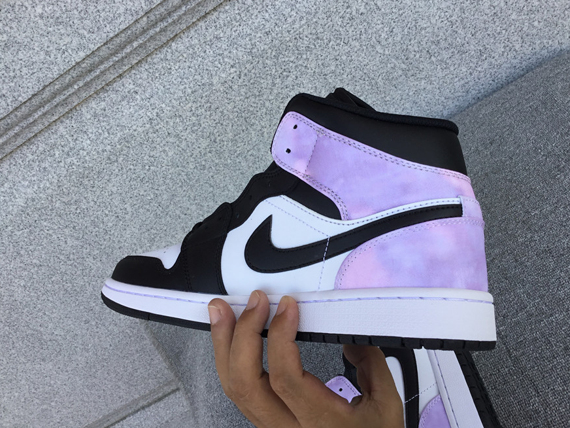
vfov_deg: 44.2
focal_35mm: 32
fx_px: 527
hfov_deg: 56.8
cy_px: 211
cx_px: 292
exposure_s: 1/258
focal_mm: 3.3
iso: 25
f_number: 2.4
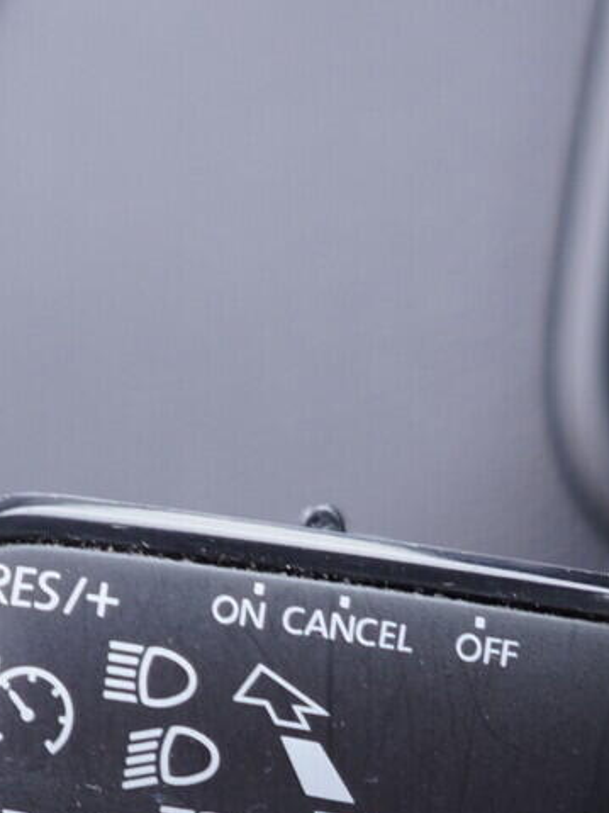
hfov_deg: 14.2
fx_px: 2441
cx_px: 353
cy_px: 730
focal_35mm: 104
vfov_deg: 18.6
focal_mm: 24
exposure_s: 1/40
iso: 250
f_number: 2.8
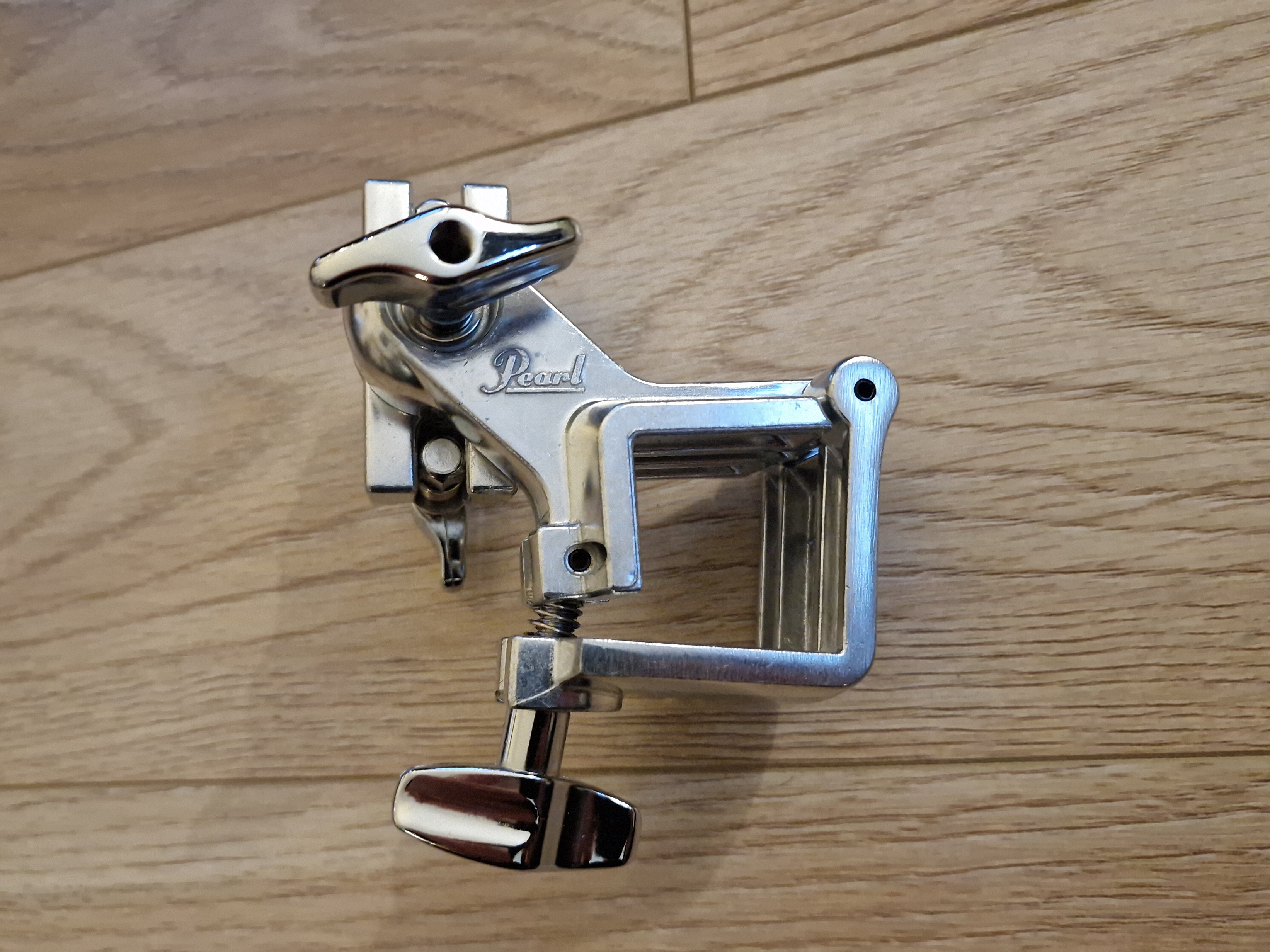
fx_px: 1027
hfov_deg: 63.4
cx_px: 594
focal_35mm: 28
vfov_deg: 49.6
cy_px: 532
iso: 640
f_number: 1.8
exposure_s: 1/33
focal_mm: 6.4
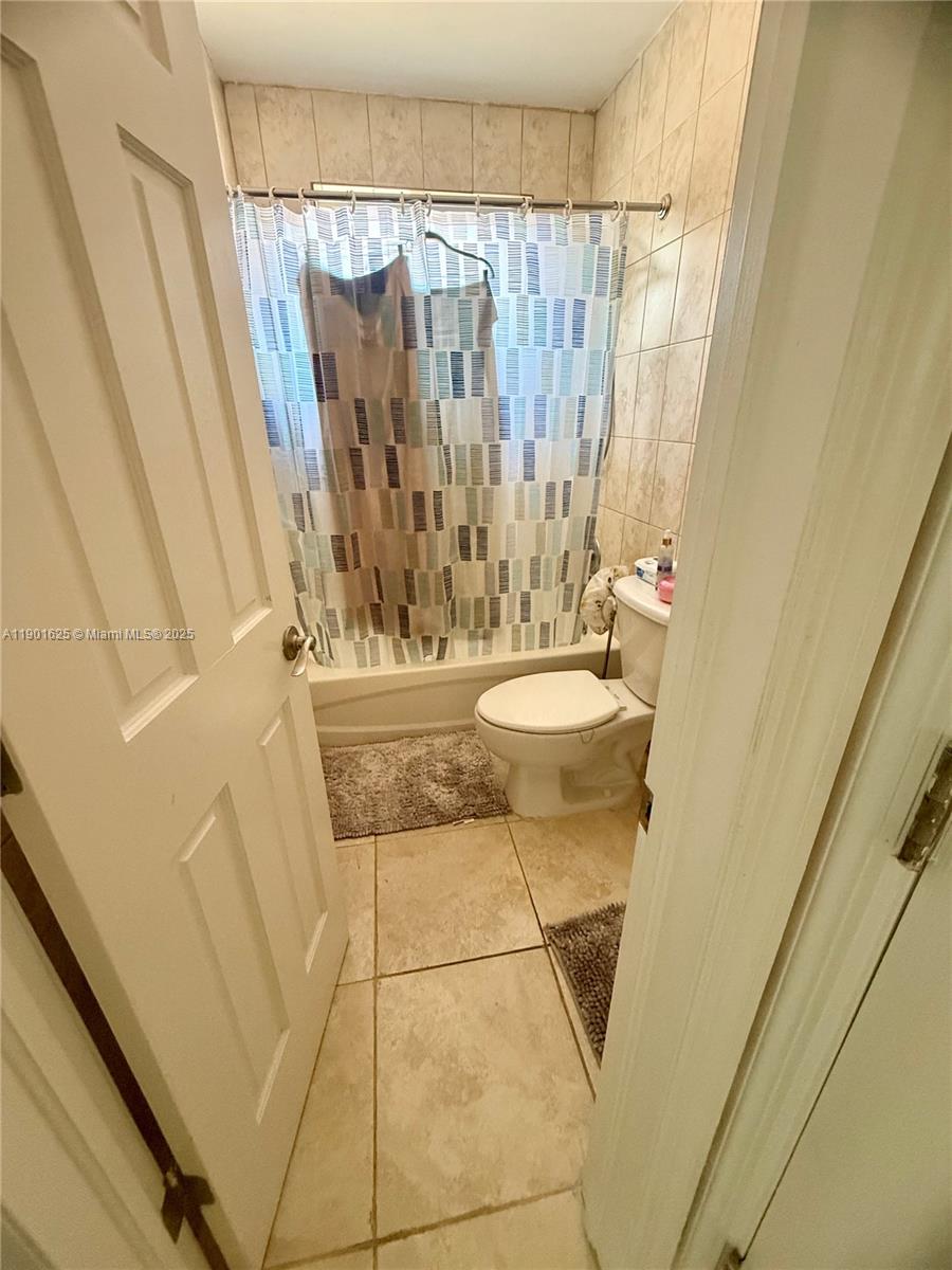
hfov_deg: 85.7
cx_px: 476
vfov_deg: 102.1
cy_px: 635
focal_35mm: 14
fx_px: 513
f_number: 2.2
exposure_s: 1/60
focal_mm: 2.22
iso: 500
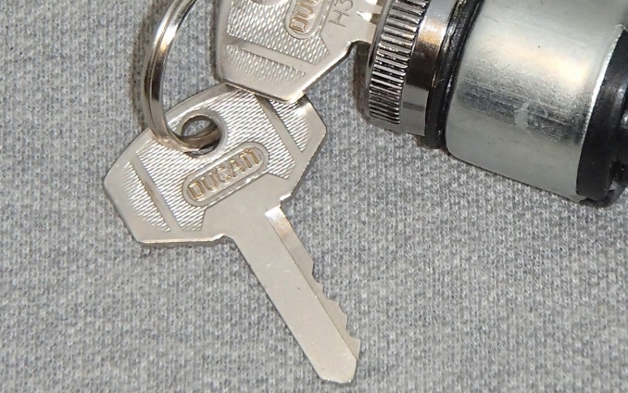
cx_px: 440
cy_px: 132
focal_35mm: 150
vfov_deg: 8.7
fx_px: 2568
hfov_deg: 13.9
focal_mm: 17.22
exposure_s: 1/250
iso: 400
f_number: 4.8
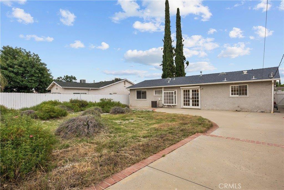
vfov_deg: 67.4
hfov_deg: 90.0
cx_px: 142
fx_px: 142
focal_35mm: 18
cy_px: 95
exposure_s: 1/1250
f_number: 8
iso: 2000
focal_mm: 18
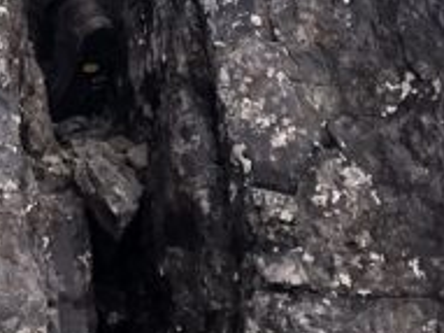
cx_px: 95
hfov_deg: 13.1
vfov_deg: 9.2
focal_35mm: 150
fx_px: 1923
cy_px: -342
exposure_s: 1/344
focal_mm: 3.99
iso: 20
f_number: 1.8
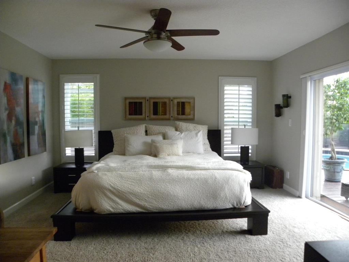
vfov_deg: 53.1
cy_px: 131
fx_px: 262
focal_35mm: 26
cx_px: 174
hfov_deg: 67.3
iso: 400
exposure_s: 1/54.2
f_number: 2.8
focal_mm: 4.6
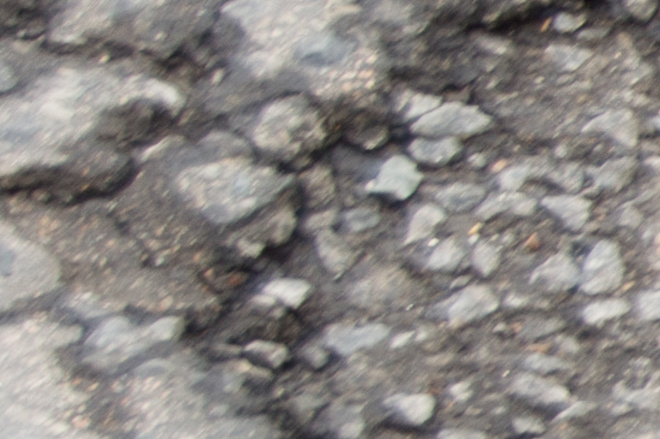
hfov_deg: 4.3
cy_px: 312
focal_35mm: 447
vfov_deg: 3.1
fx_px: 8188
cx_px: 2485
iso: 100
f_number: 5.6
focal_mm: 38
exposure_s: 1/100
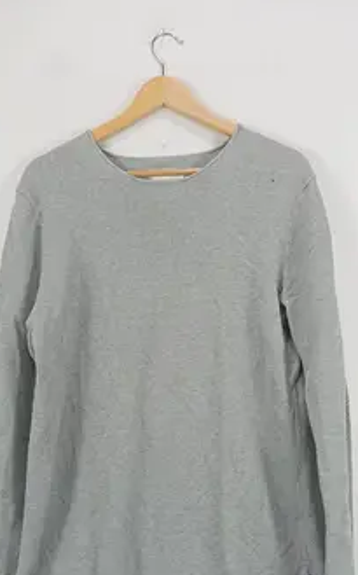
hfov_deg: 35.2
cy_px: 341
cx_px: 159
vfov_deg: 53.7
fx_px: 563
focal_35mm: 36
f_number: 1.8
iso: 56
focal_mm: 4.22
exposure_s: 1/50
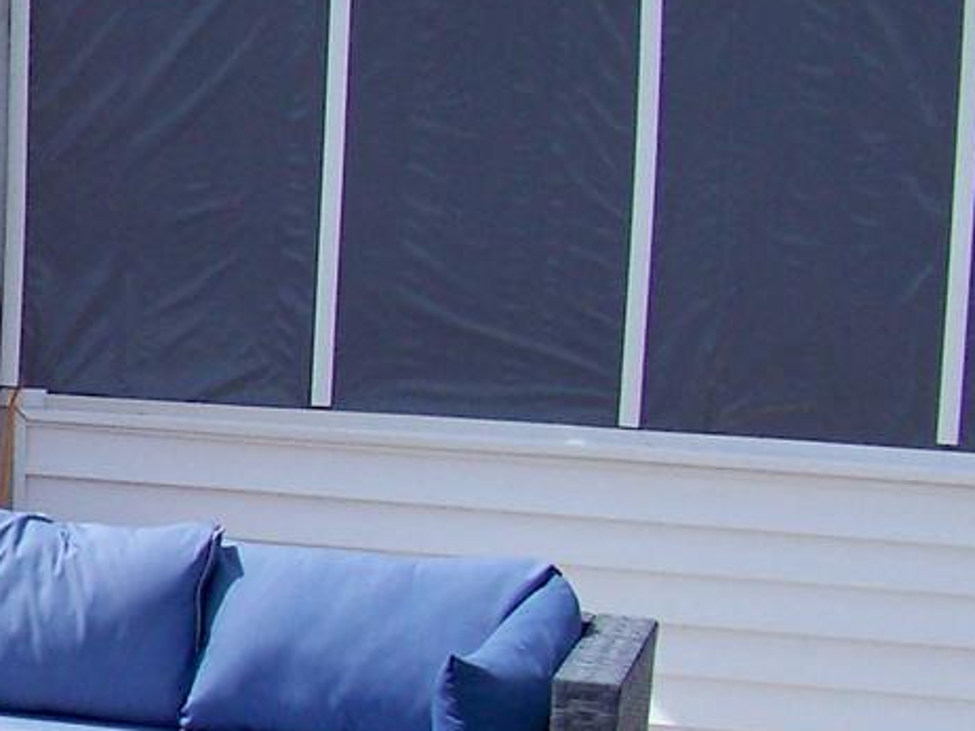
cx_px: -800
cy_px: 615
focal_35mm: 146
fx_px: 4111
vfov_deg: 10.1
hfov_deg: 12.3
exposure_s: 1/1000
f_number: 4
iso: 80
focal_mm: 5.85
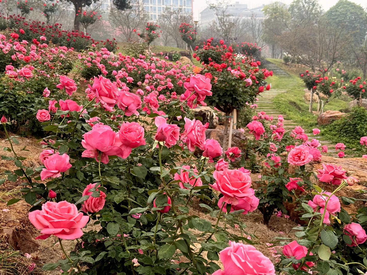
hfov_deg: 39.7
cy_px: 138
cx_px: 184
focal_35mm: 48
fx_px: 509
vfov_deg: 30.3
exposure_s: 1/95
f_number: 1.78
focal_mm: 6.76
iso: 100
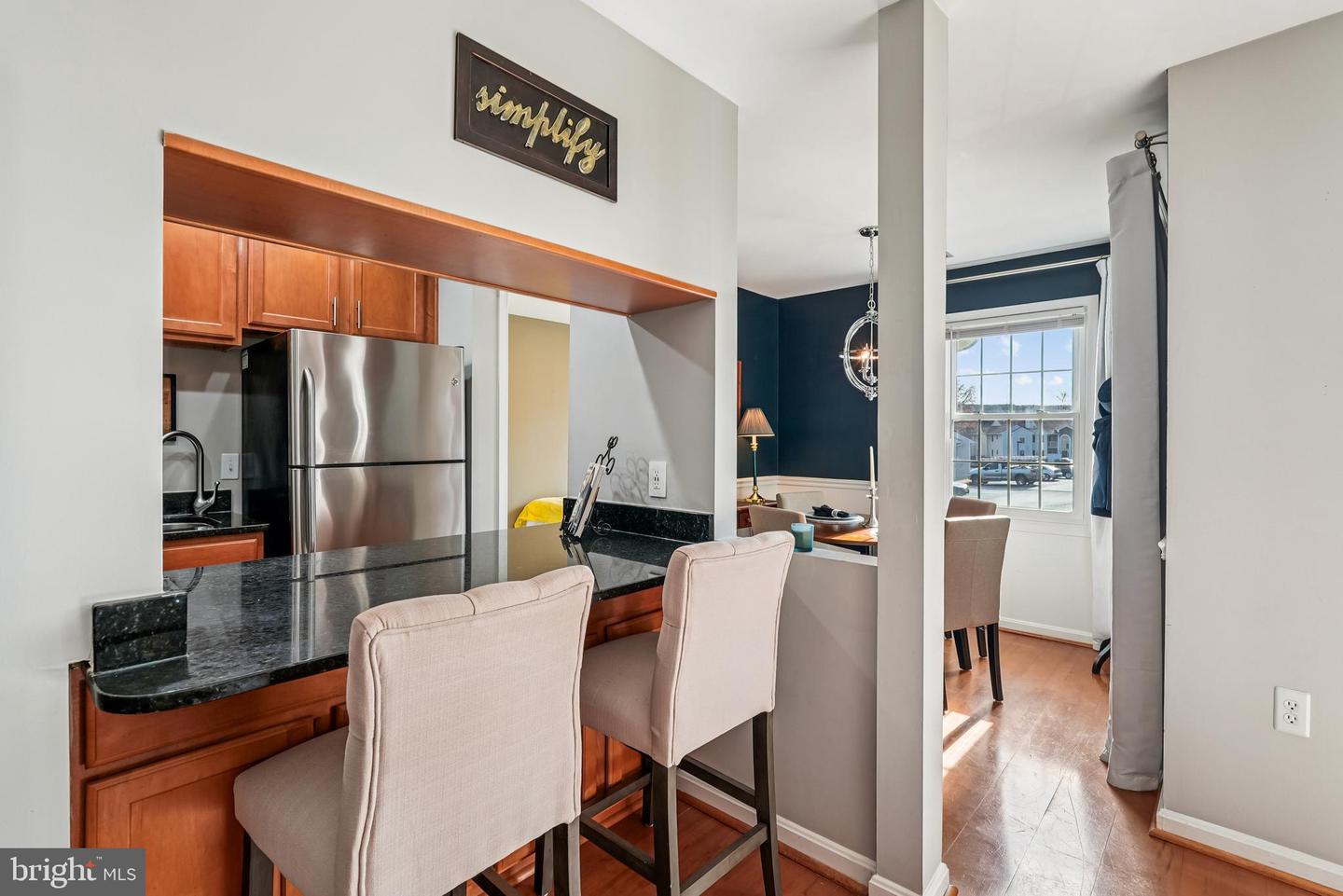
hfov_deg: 96.7
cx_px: 672
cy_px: 448
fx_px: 597
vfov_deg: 73.8
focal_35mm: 16
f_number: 8
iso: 100
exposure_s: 1/2.5
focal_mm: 16
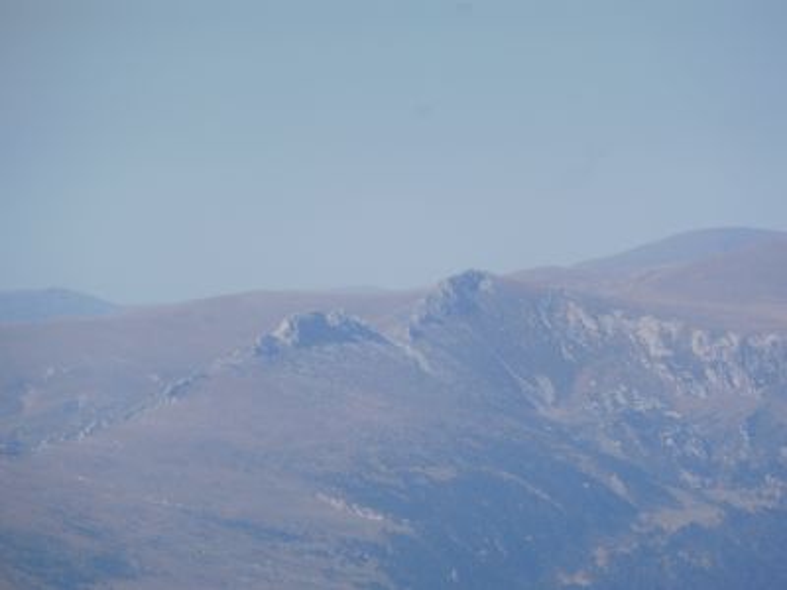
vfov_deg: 3.1
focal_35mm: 480
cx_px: 394
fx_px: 10913
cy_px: 295
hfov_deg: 4.1
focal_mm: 86
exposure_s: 1/500
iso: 100
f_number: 6.4
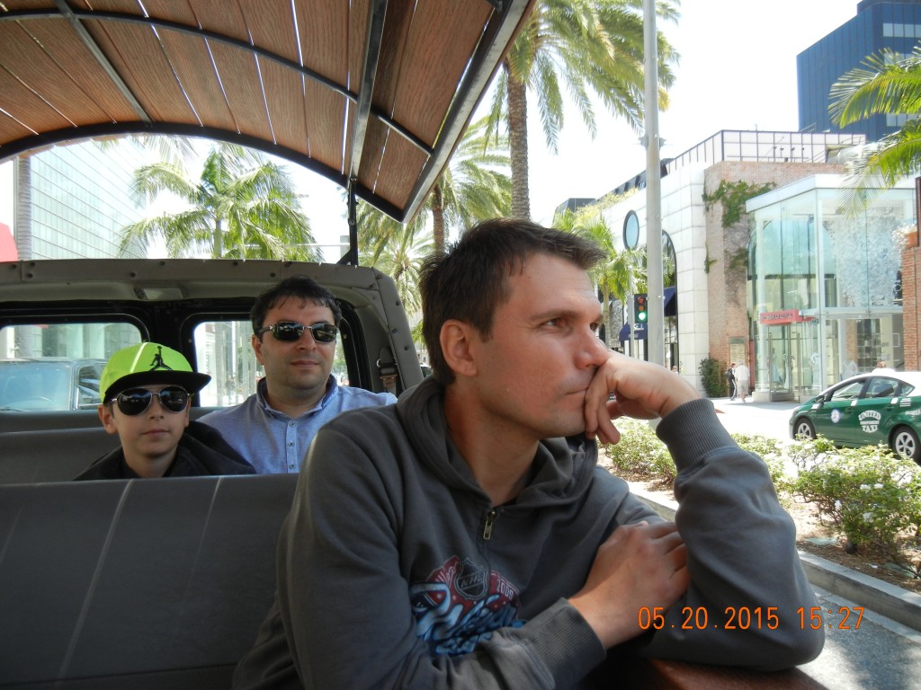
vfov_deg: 46.8
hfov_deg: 60.0
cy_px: 345
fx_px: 798
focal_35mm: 30
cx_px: 460
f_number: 3.5
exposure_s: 1/258
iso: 160
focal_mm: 5.4
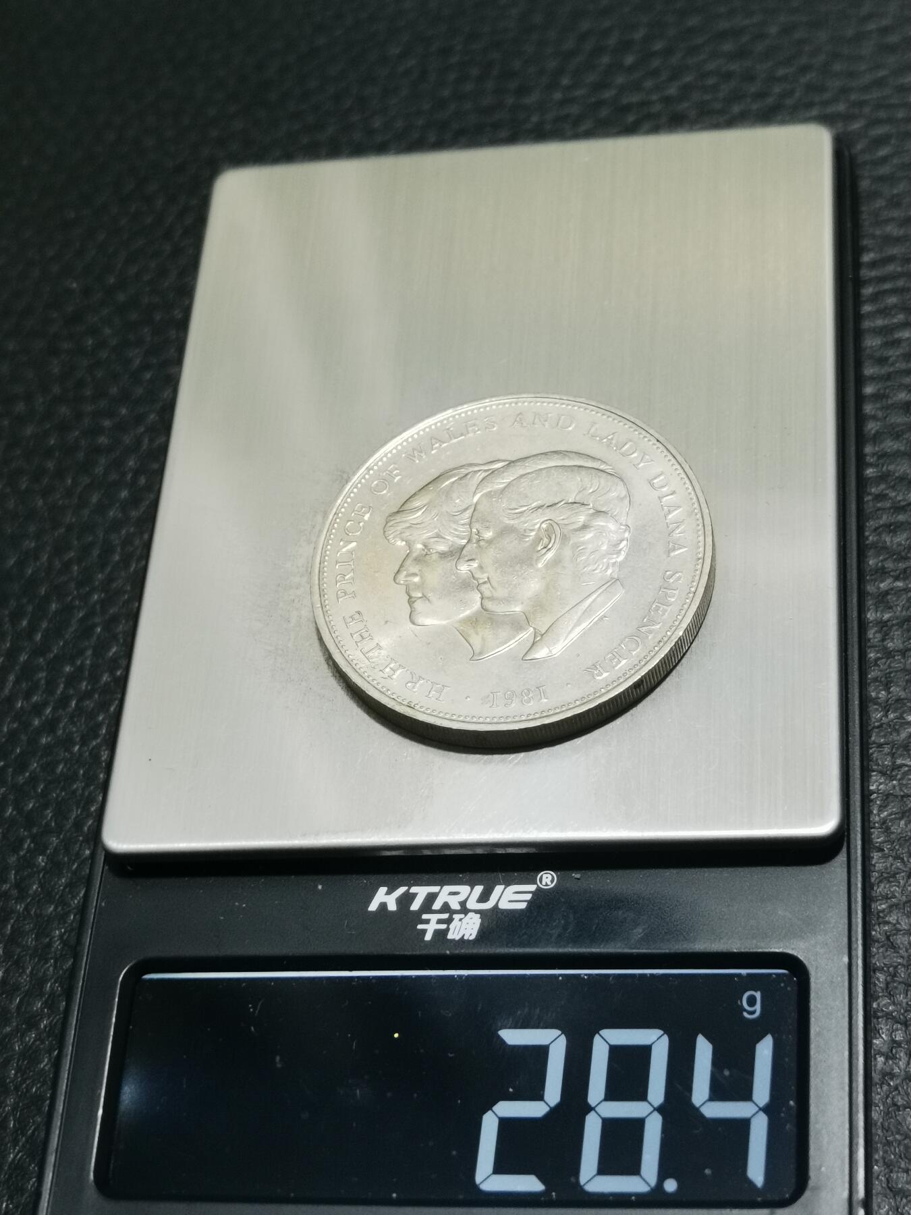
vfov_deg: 31.2
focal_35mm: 62
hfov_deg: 23.7
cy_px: 608
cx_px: 456
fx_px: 2176
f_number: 1.9
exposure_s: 1/100
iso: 200
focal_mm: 6.67
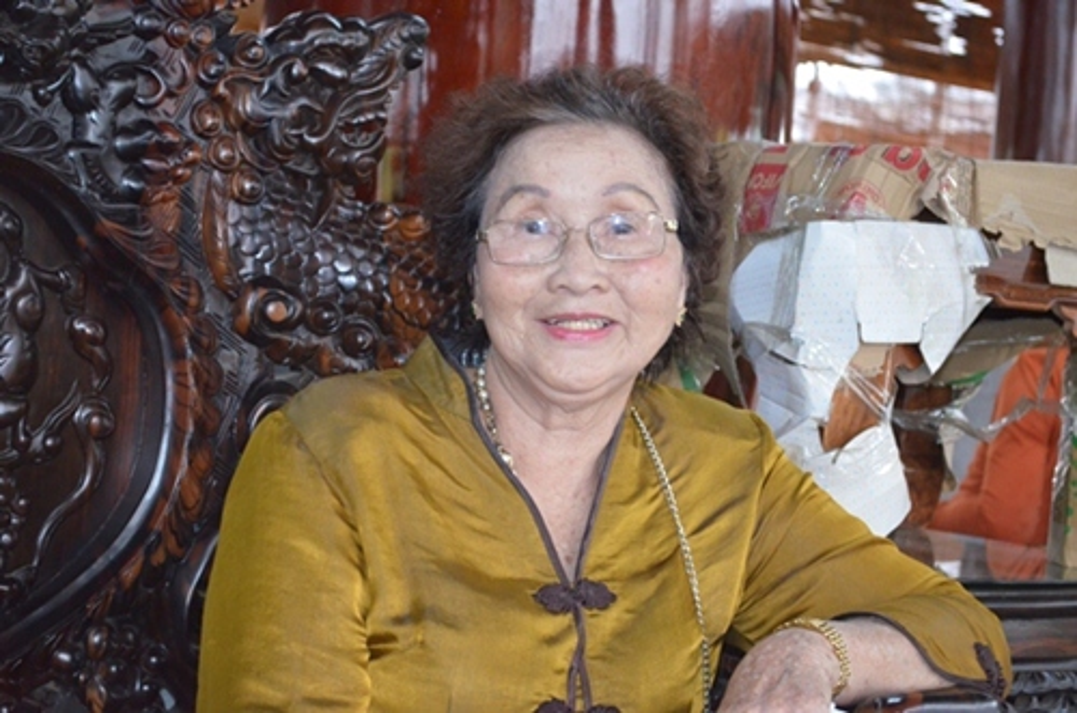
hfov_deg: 28.1
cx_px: 538
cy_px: 356
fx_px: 2149
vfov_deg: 18.8
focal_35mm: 72
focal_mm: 48
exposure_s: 1/60
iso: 3200
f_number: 5.3
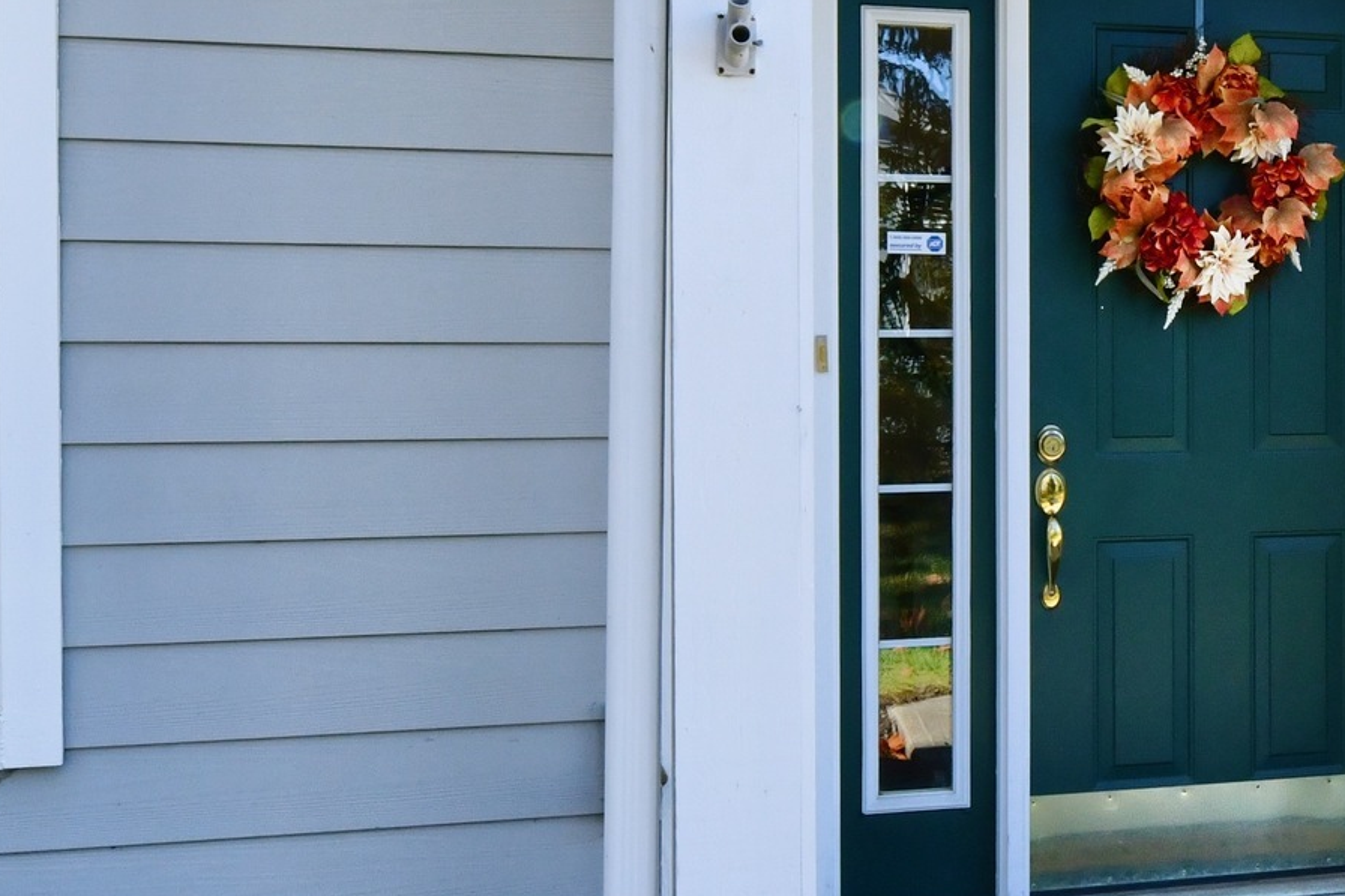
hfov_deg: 37.9
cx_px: 1256
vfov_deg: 28.0
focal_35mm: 48
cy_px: 404
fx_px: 1793
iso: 640
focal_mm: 14
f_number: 10
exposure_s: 1/400
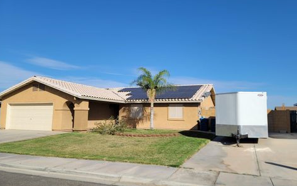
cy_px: 91
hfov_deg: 66.4
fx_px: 227
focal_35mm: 28
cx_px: 153
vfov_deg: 44.6
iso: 20
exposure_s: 1/1501
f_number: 1.8
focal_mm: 7
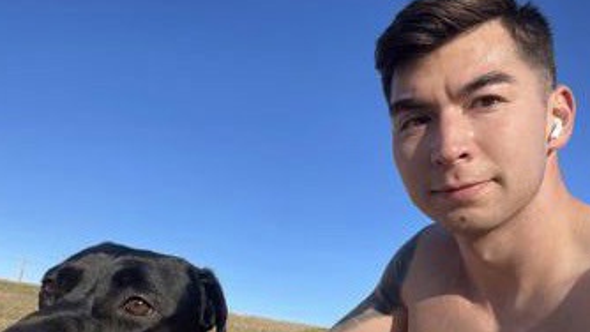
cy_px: 258
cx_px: 226
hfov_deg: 58.8
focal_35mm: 33
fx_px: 516
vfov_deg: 34.7
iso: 25
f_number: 2.2
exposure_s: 1/782
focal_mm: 2.71
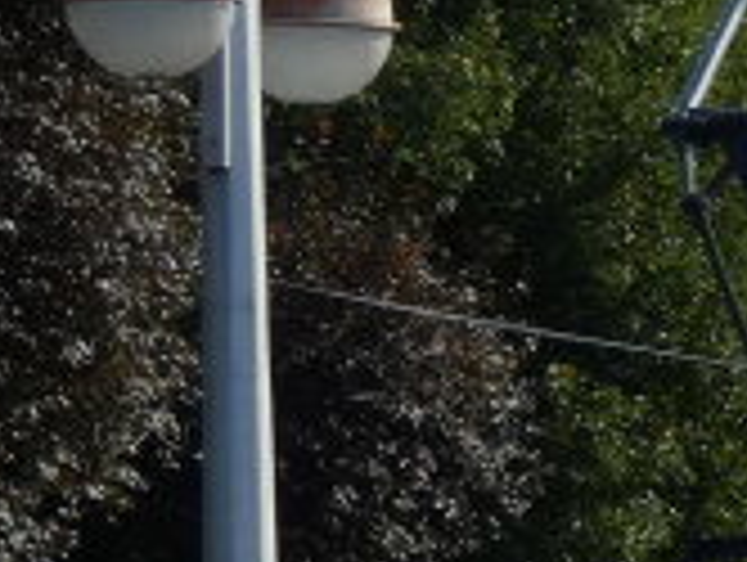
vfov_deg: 2.0
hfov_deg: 2.6
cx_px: 1836
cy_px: 602
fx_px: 16403
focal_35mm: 759
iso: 80
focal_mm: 18.8
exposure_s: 1/250
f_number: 4.9
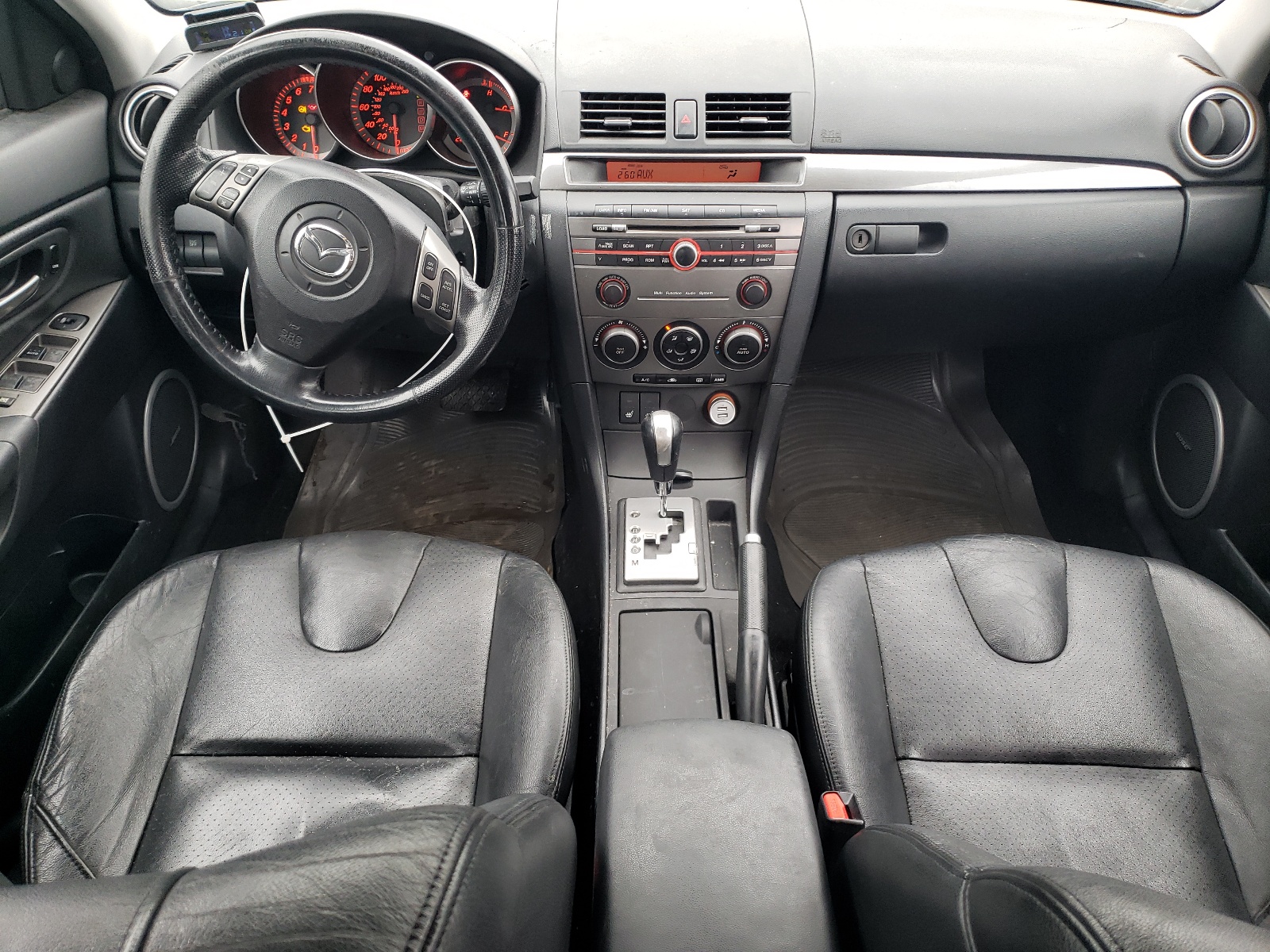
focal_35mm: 26
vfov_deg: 53.1
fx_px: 954
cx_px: 635
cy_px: 476
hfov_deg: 67.3
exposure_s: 1/60.2
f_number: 1.5
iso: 86
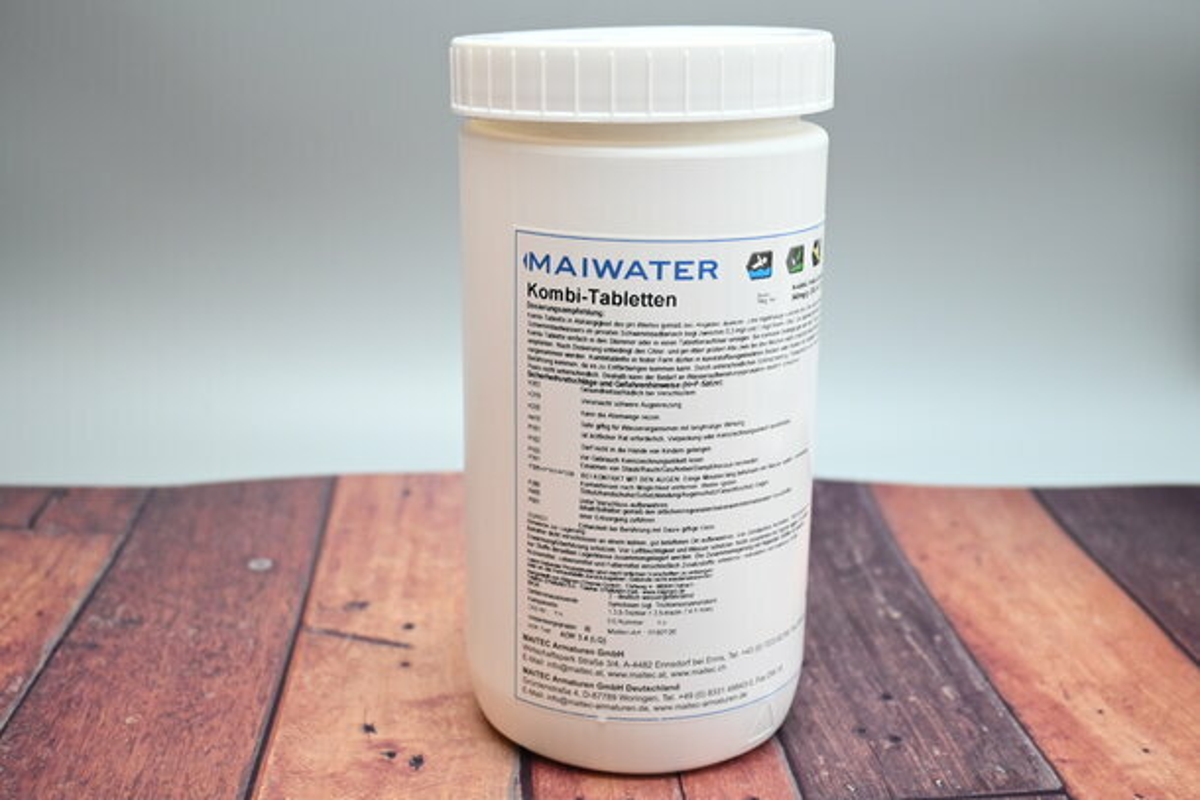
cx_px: 600
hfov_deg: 43.6
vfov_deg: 29.9
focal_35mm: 45
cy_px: 400
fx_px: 1500
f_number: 4.8
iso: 720
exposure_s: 1/50
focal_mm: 30
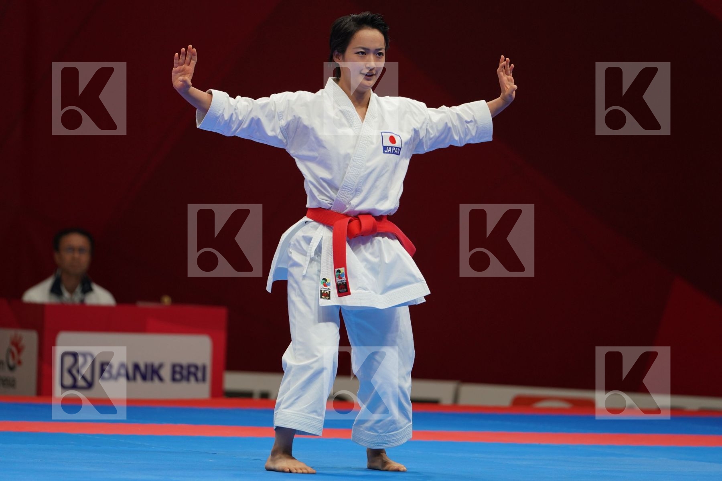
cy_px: 240
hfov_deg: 7.4
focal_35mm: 280
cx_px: 361
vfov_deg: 4.9
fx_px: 5615
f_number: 4
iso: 1000
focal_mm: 280
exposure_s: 1/500
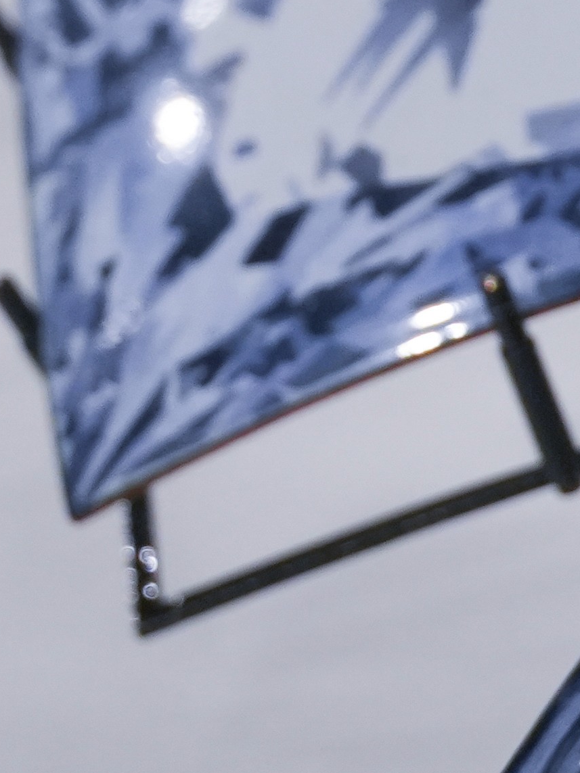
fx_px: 8907
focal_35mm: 399
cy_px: 609
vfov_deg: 5.0
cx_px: 1630
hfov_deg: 3.6
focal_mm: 51
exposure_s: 1/60
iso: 800
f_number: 5.6
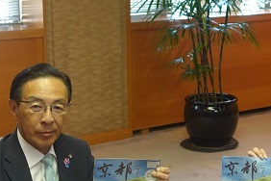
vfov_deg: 25.1
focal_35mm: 51
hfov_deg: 38.4
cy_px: 185
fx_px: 384
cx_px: 182
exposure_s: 1/30
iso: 250
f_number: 1.8
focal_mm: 9.4
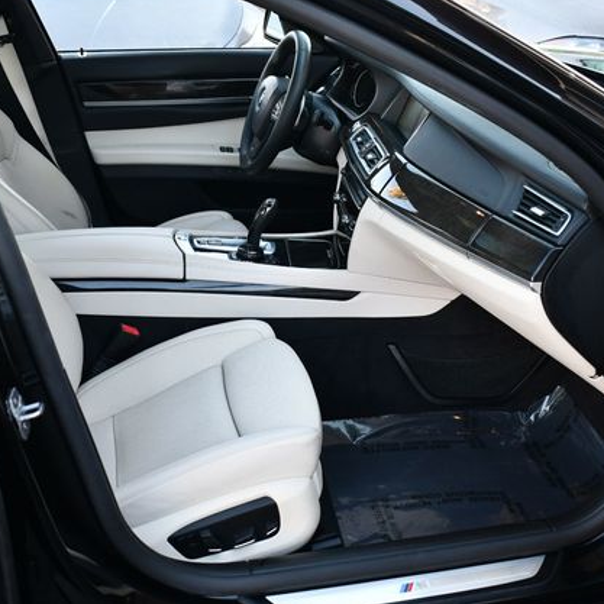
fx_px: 928
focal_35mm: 47
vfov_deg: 36.1
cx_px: 291
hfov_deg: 36.1
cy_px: 297
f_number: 3.5
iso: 450
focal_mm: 18
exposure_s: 1/250
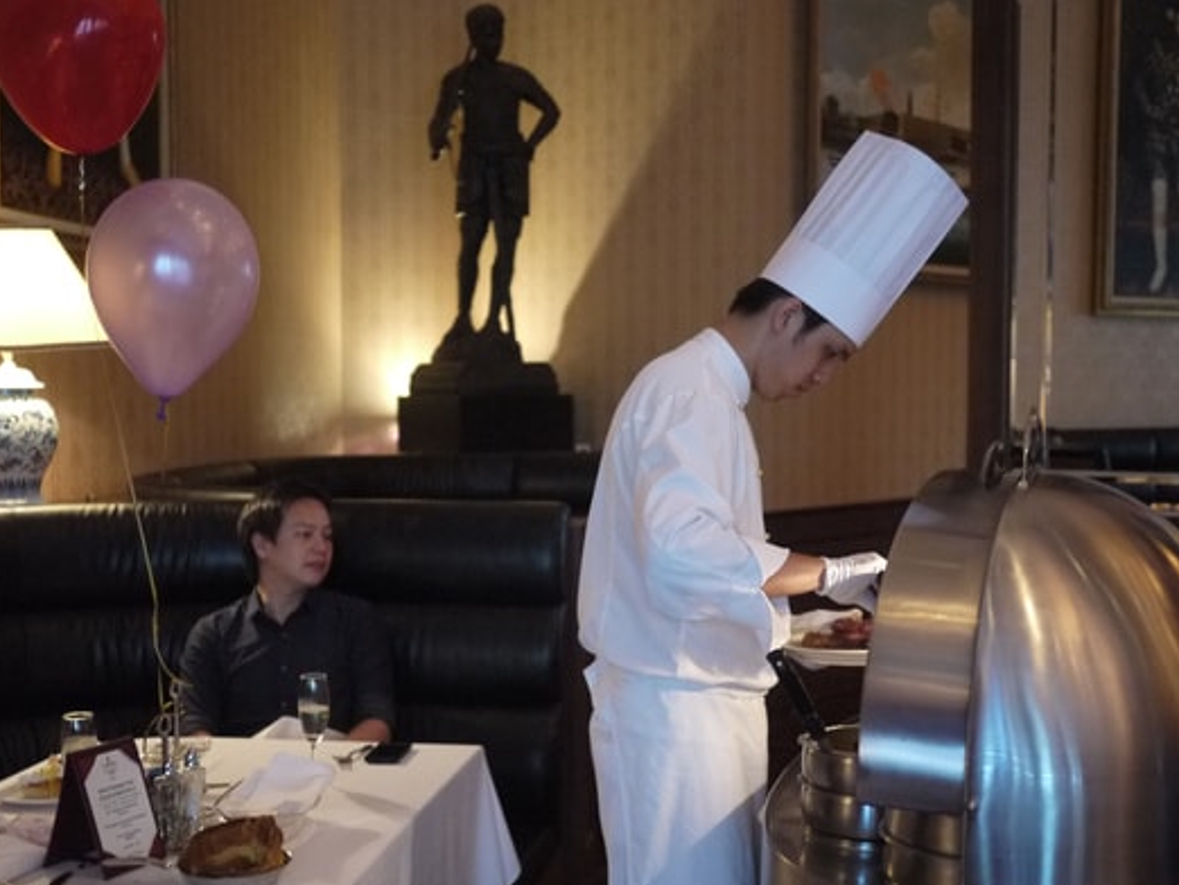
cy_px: 503
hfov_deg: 38.9
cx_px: 603
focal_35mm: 49
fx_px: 1670
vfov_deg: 29.7
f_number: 1.7
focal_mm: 20
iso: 800
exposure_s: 1/40
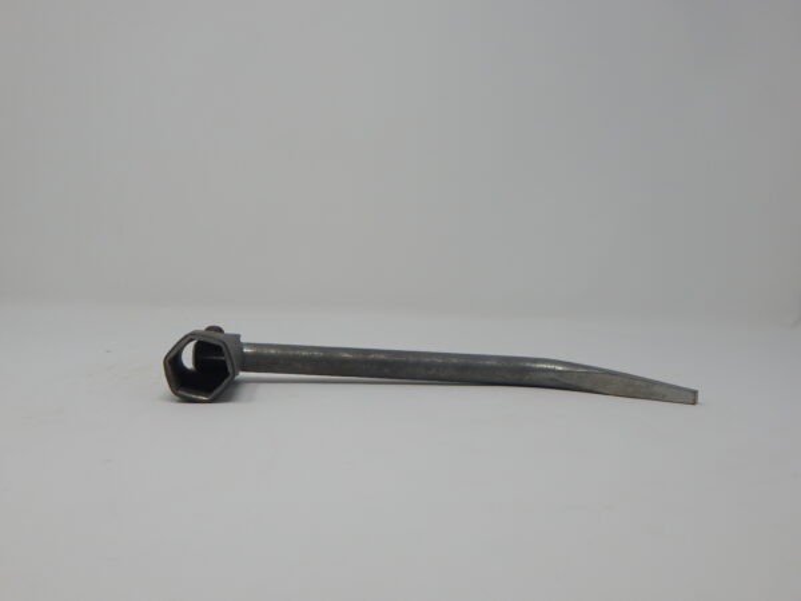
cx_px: 400
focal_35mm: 34
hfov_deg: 54.0
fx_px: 787
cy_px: 300
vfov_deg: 41.8
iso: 125
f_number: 3.3
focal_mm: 6.1
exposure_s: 1/160
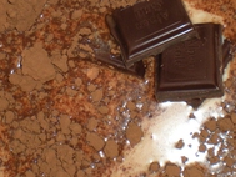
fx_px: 716
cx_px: 114
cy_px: 77
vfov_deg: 14.1
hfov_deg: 18.7
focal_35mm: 105
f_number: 4.9
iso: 64
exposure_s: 1/60
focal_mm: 7.4
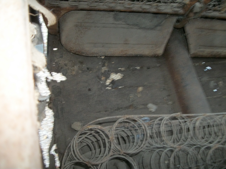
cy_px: 84
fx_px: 209
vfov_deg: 44.2
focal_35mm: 32
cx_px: 113
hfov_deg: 56.8
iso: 160
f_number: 2.9
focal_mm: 5.7
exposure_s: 1/30
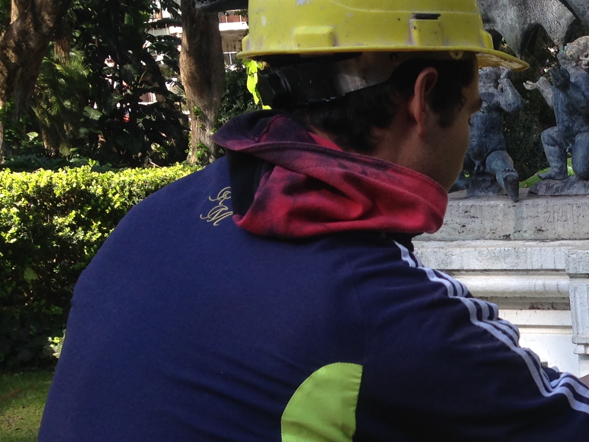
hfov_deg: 21.7
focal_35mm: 83
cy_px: 381
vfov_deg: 17.6
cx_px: 723
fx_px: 1412
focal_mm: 4.12
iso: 50
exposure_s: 1/263
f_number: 2.4
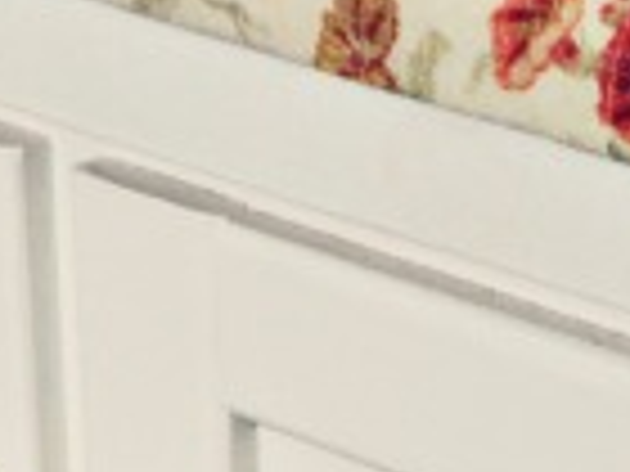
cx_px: 454
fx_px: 4368
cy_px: 674
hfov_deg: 8.2
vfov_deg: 6.1
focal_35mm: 240
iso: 80
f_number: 4.9
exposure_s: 1/40
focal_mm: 10
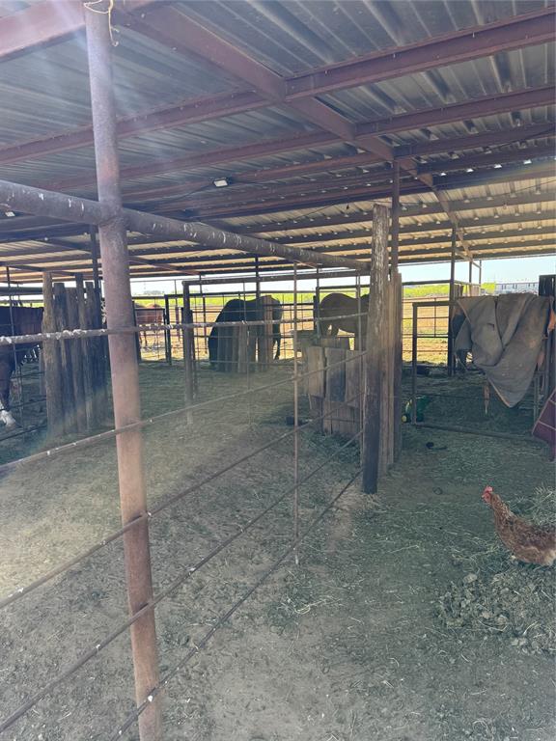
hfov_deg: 56.8
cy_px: 370
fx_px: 514
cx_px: 278
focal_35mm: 24
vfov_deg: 71.6
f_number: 1.78
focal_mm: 6.76
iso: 80
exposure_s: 1/782
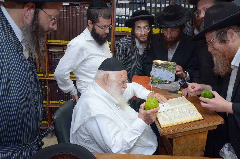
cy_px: 80
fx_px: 239
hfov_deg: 53.2
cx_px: 120
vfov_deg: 36.7
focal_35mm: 36
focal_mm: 24
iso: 800
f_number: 8
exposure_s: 1/160
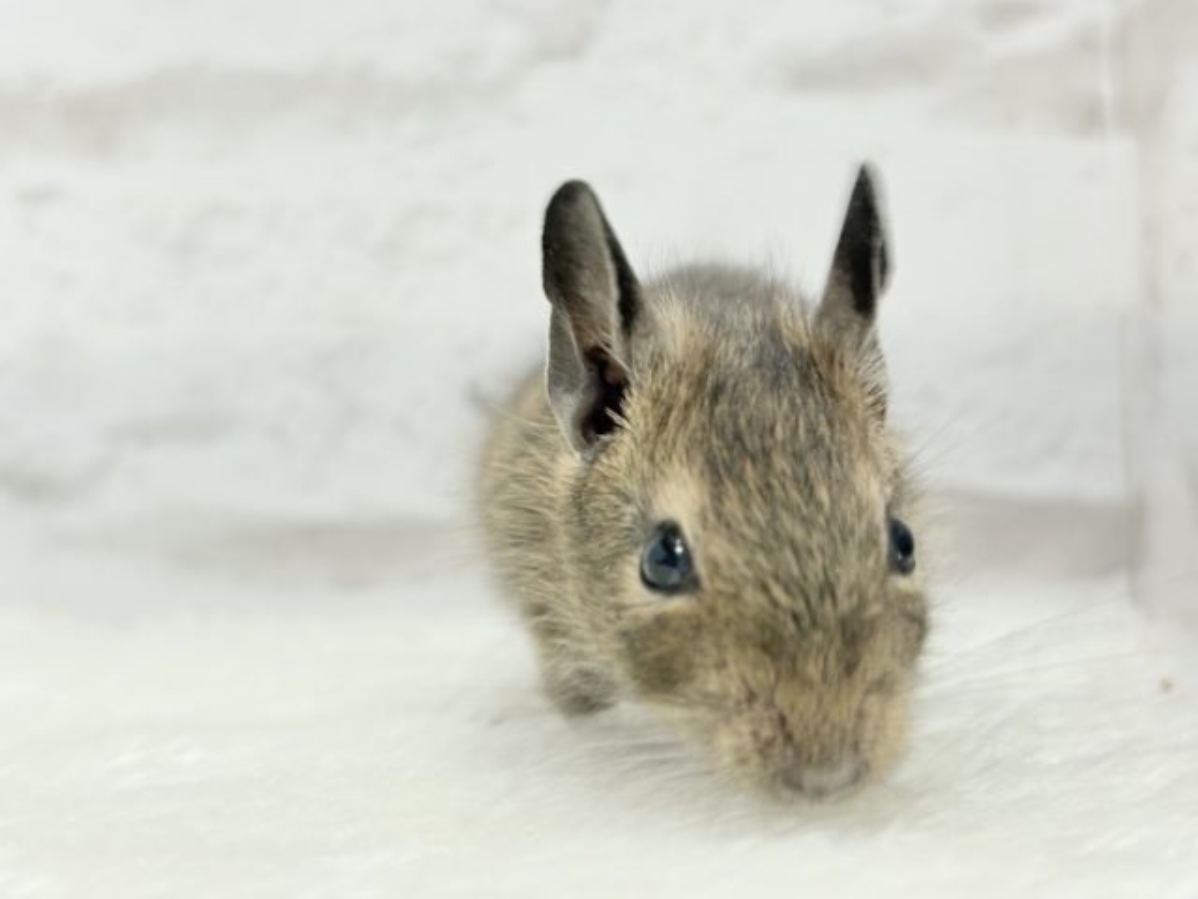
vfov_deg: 28.0
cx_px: 599
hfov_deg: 36.8
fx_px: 1800
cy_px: 450
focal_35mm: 52
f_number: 1.6
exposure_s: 1/50
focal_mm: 5.96
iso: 50
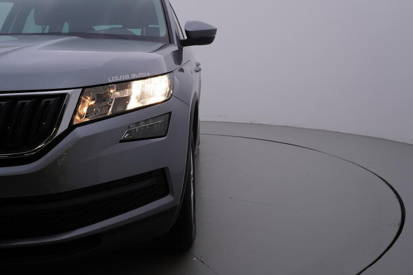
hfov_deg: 53.1
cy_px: 138
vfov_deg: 36.9
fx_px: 413
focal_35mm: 36
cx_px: 206
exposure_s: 1/125
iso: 125
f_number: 5
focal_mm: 24
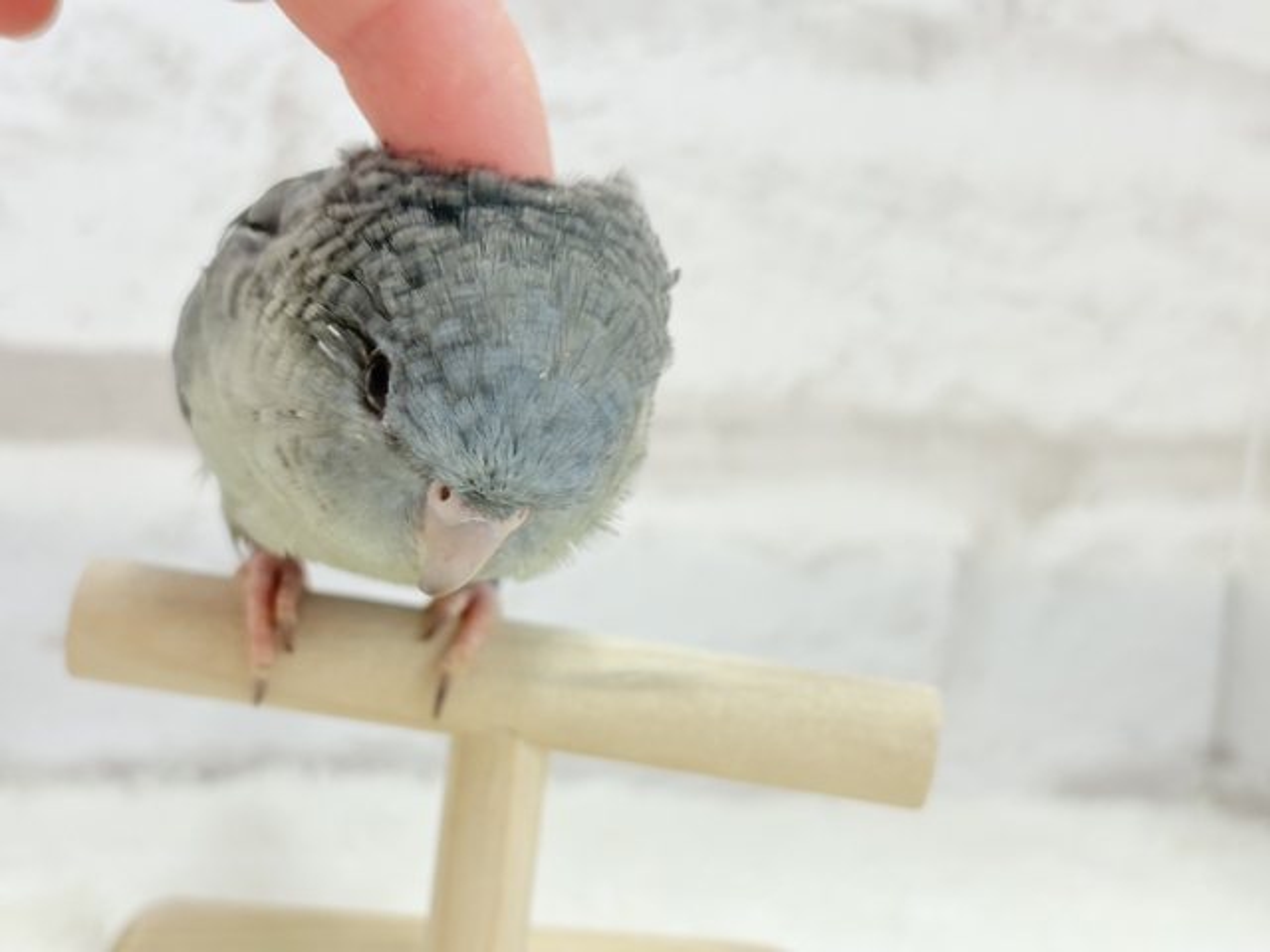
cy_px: 476
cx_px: 635
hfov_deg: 36.8
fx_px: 1908
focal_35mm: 52
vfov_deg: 28.0
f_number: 1.6
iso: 50
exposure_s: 1/50
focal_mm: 5.96
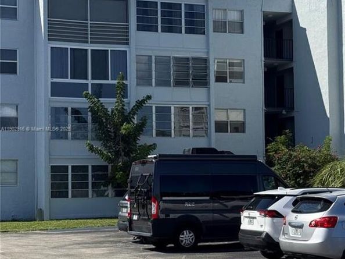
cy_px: 130
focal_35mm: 48
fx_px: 478
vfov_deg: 30.2
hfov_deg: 39.7
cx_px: 172
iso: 64
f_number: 1.78
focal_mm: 6.76
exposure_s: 1/4310
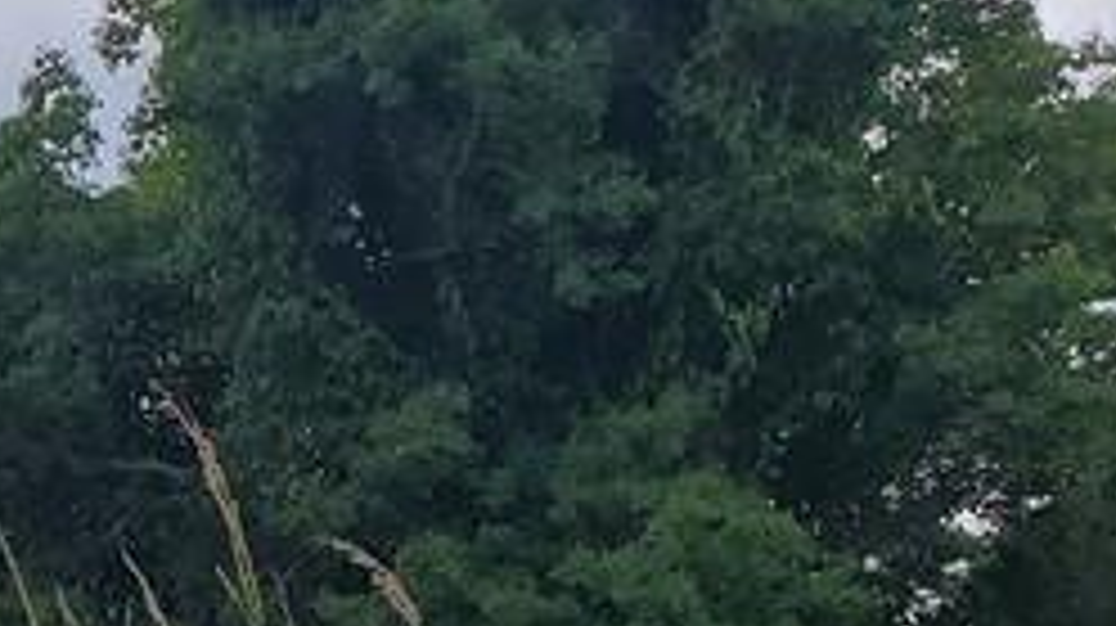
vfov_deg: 10.1
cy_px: 860
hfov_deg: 15.8
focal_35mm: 117
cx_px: -864
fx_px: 3459
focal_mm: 4.3
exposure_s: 1/2082
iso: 50
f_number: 2.4
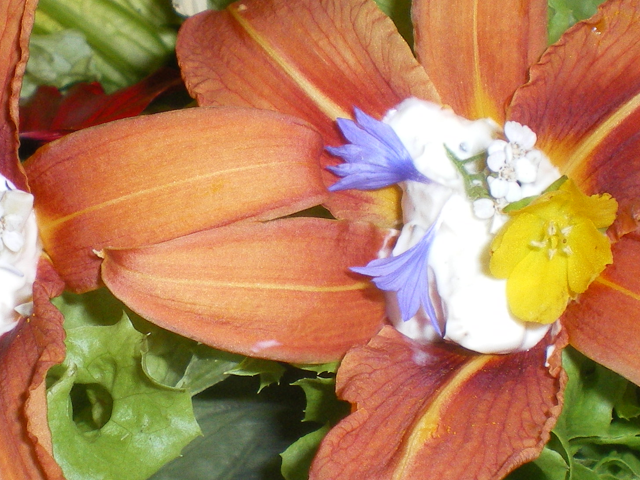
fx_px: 1497
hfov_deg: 24.1
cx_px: 239
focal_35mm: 81
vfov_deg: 18.2
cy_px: 223
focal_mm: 6.3
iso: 200
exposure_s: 1/50
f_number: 4.6
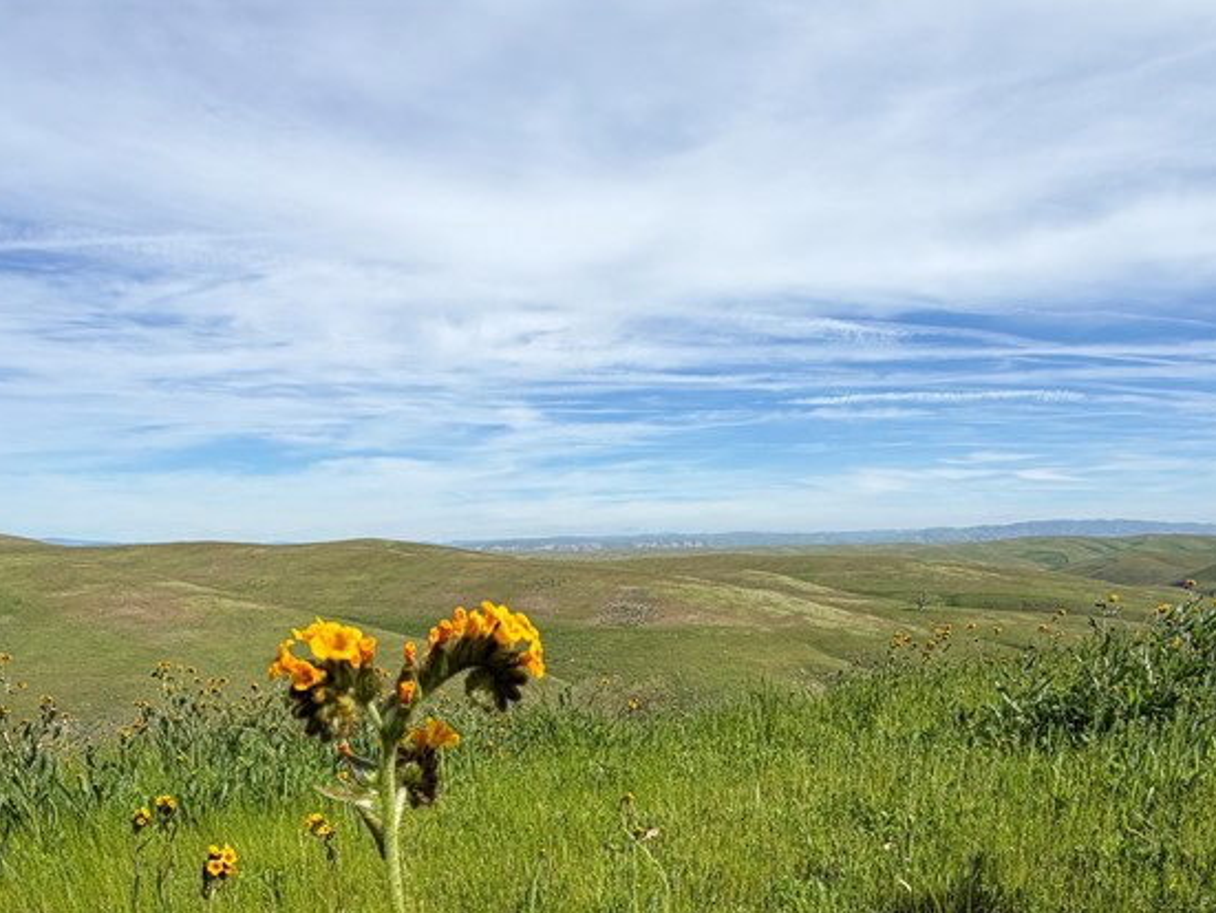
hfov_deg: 67.3
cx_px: 594
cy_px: 792
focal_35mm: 26
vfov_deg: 48.5
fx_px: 914
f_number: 2.2
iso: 20
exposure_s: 1/1017
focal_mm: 2.22
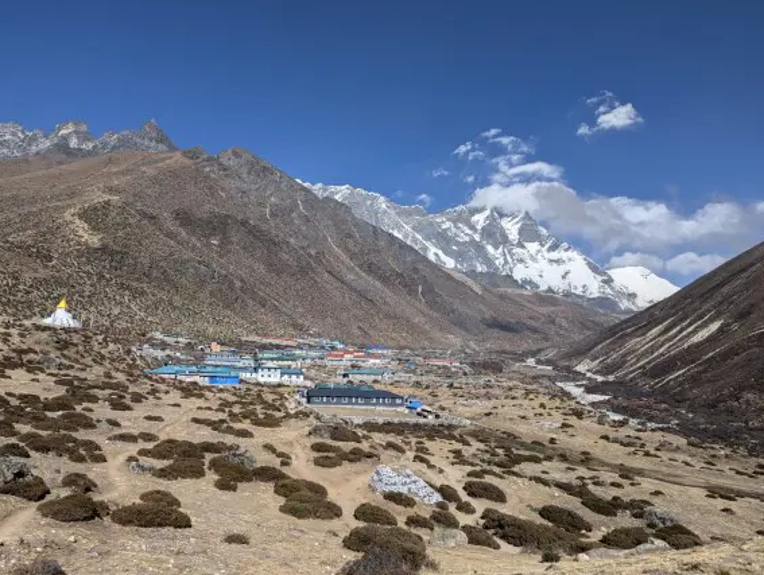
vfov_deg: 51.4
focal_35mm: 27
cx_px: 377
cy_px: 316
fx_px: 597
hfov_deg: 65.2
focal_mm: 6.81
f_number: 1.85
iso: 49
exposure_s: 1/5155
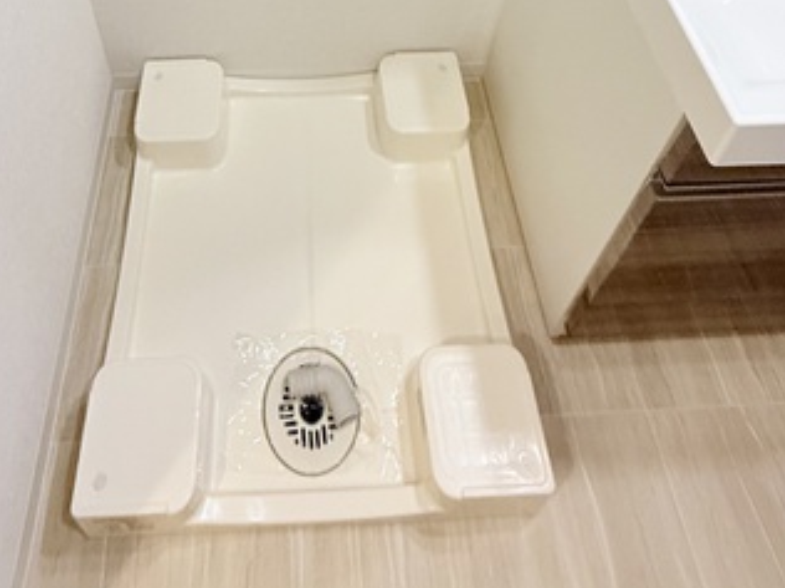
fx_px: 703
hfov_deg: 57.7
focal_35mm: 31
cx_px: 302
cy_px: -233
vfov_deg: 31.1
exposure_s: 1/100
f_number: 2.2
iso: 320
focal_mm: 2.22
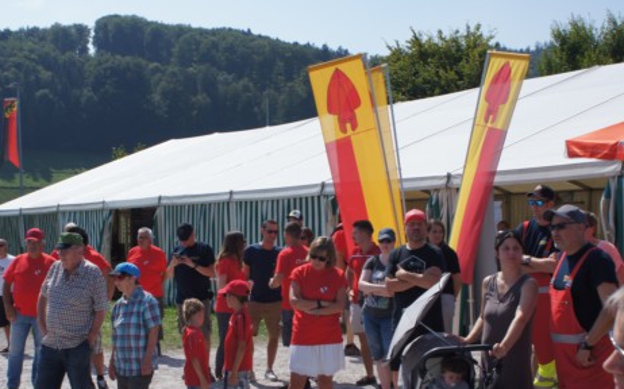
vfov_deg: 20.7
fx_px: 1064
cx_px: 276
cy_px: 239
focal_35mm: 63
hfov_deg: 32.7
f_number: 11
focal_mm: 35
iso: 100
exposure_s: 1/160
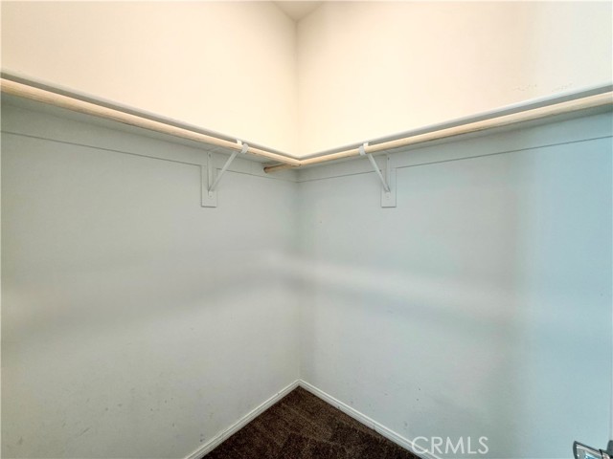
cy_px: 230
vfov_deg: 85.7
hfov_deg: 102.1
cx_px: 306
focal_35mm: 14
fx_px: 248
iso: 200
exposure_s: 1/120
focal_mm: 2.22
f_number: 2.2
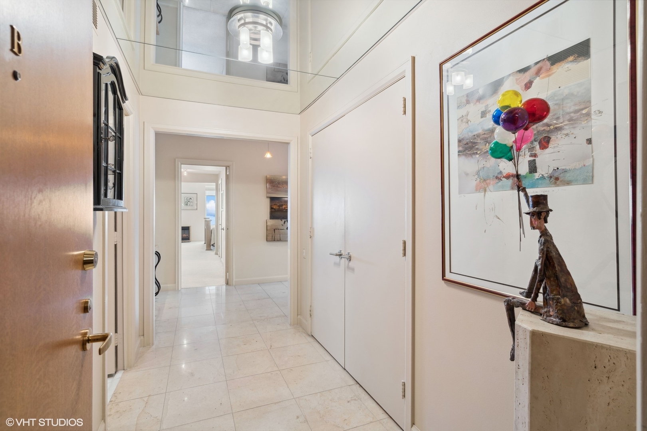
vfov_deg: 70.4
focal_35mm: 17
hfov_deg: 93.3
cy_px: 216
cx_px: 324
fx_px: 306
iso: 320
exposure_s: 1/15
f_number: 8
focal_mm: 17
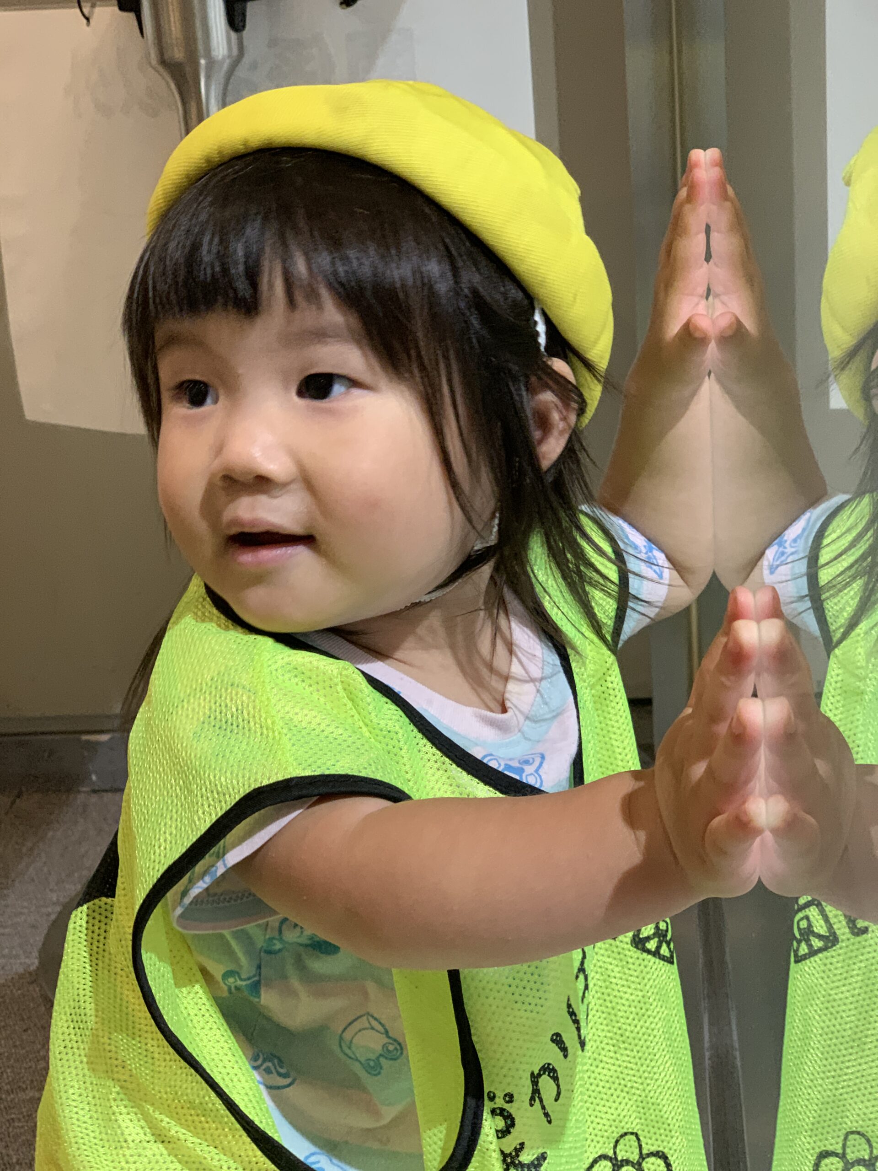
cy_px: 586
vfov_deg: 36.8
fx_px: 1759
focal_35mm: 52
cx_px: 439
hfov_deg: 28.0
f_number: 2.4
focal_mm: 6
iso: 250
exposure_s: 1/60
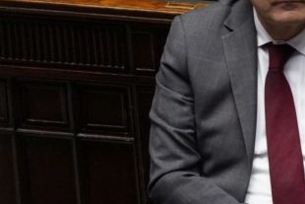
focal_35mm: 1345
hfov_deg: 1.5
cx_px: 295
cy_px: 70
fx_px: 11400
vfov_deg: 1.0
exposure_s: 1/160
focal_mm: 400
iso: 12800
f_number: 5.6
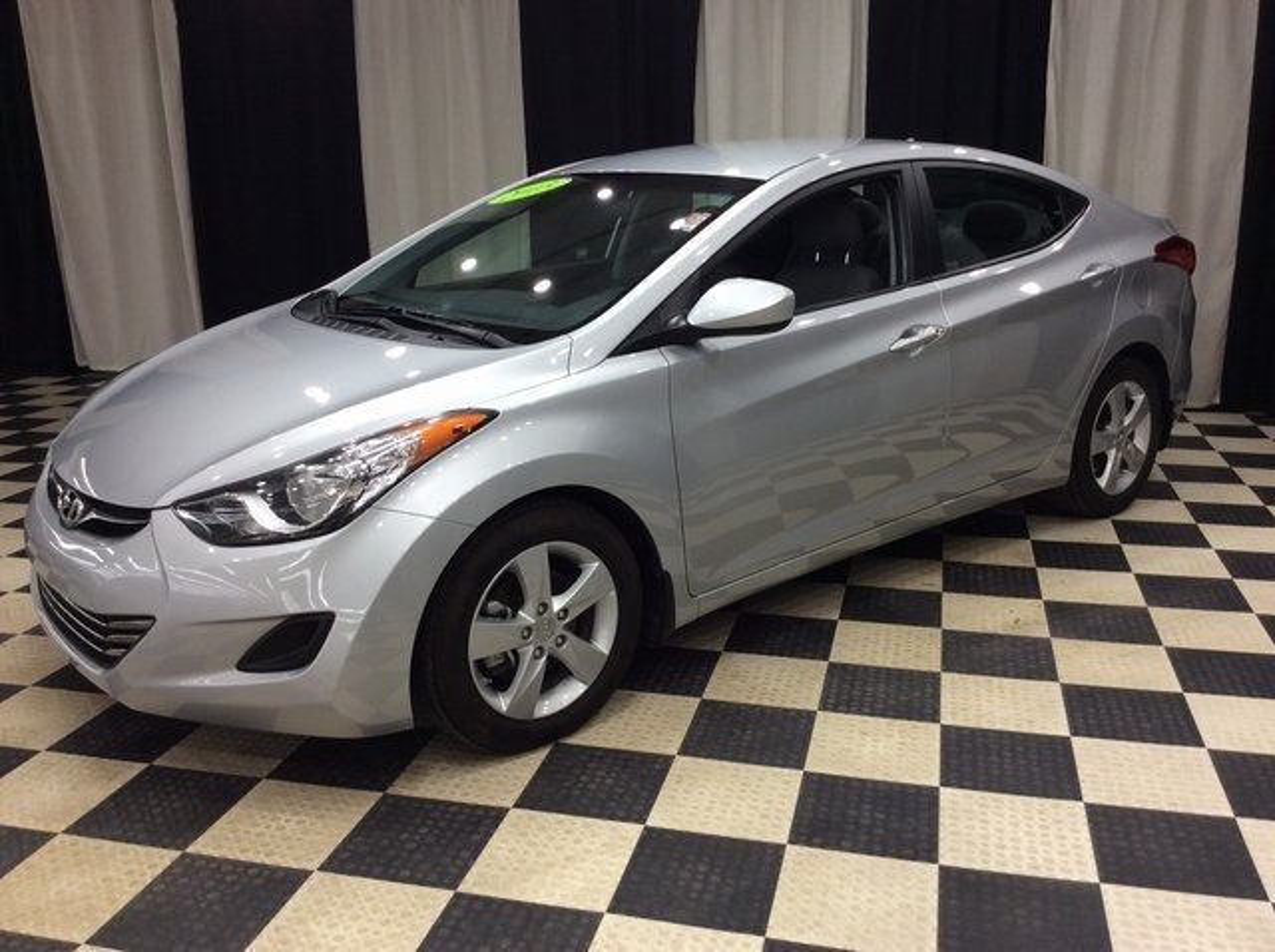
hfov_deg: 56.9
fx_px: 1177
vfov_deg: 44.1
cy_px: 476
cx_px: 638
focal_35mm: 32
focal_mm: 3.3
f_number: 2.4
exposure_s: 1/40
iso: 40
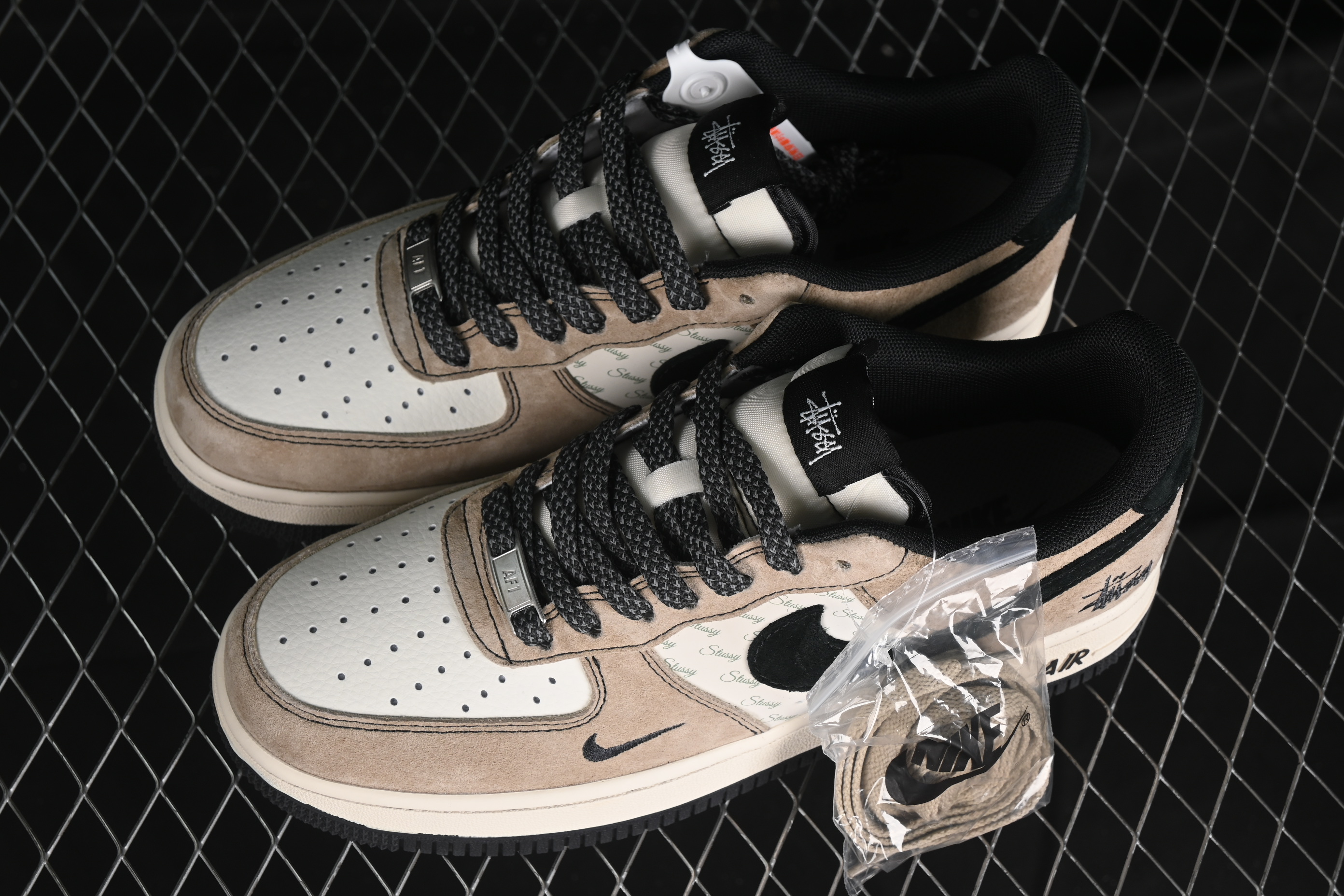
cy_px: 448
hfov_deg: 27.0
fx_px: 2800
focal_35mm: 75
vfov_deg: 18.2
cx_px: 672
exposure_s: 1/80
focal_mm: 50
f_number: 7.1
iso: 160
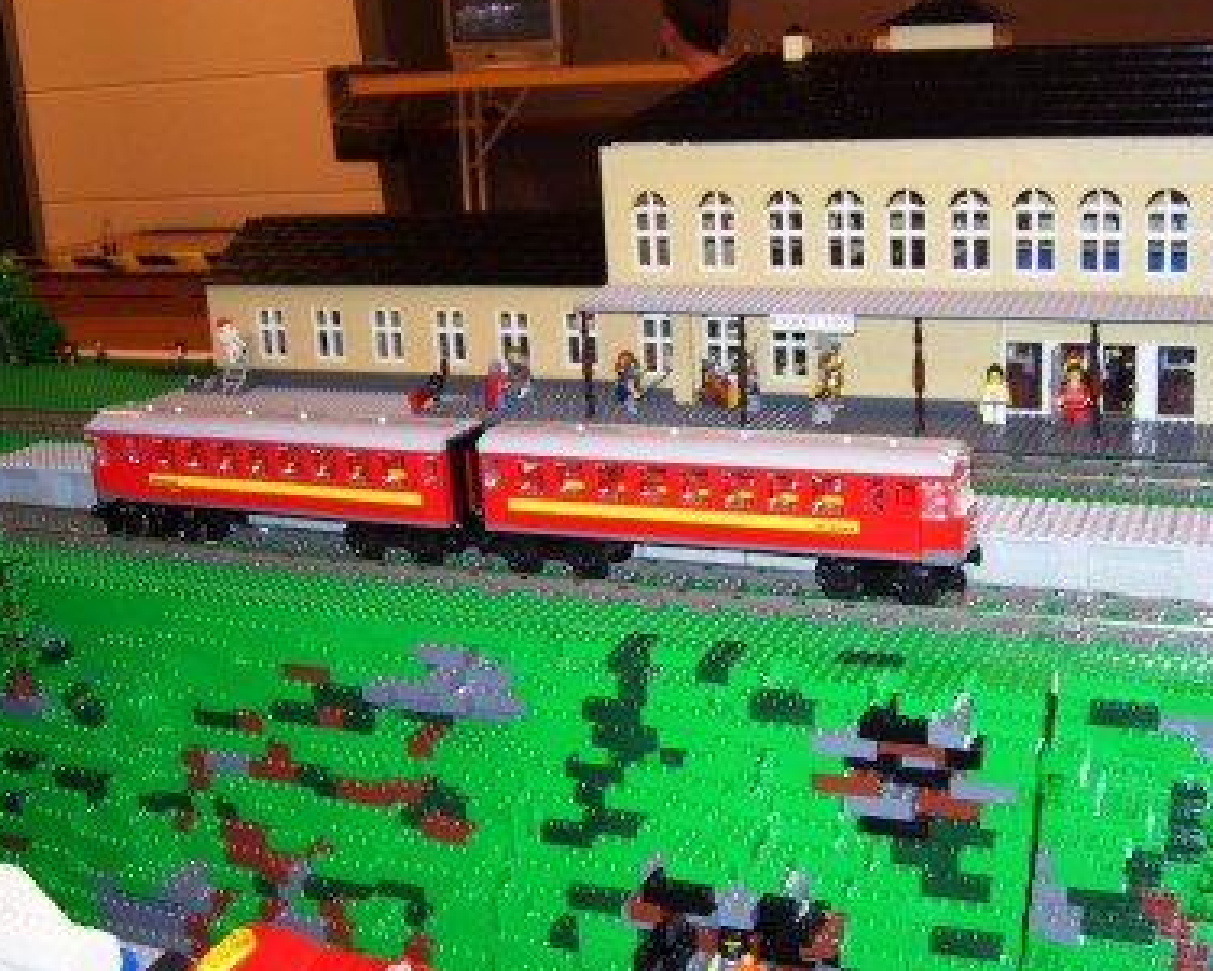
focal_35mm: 42
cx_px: 653
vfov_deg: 35.7
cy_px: 495
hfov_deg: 43.8
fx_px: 1508
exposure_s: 1/60
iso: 80
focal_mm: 6
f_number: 2.7
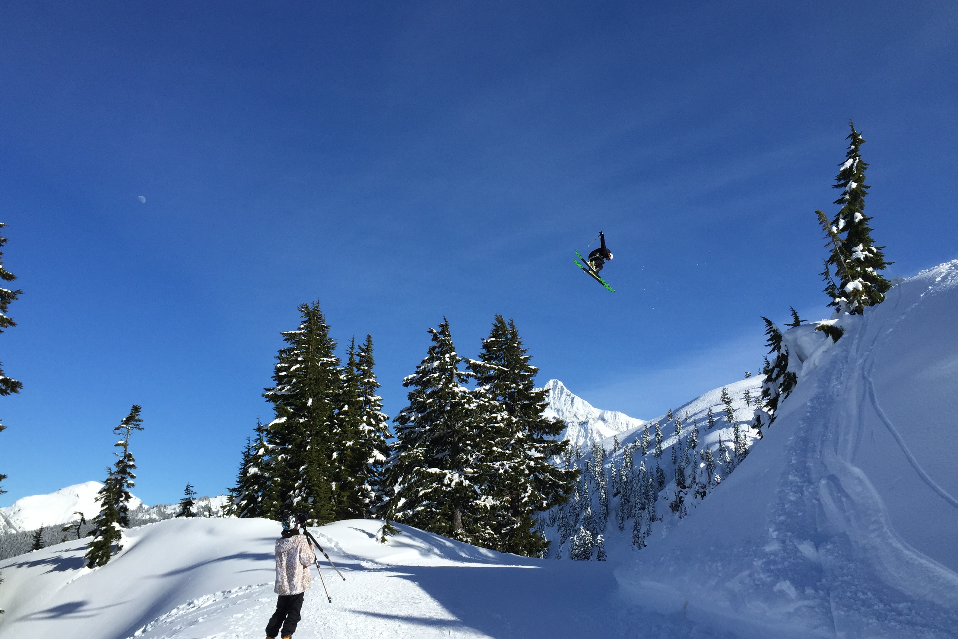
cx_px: 467
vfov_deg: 42.3
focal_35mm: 31
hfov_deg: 60.3
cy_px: 302
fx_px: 825
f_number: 2.2
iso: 32
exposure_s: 1/3597
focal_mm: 4.15
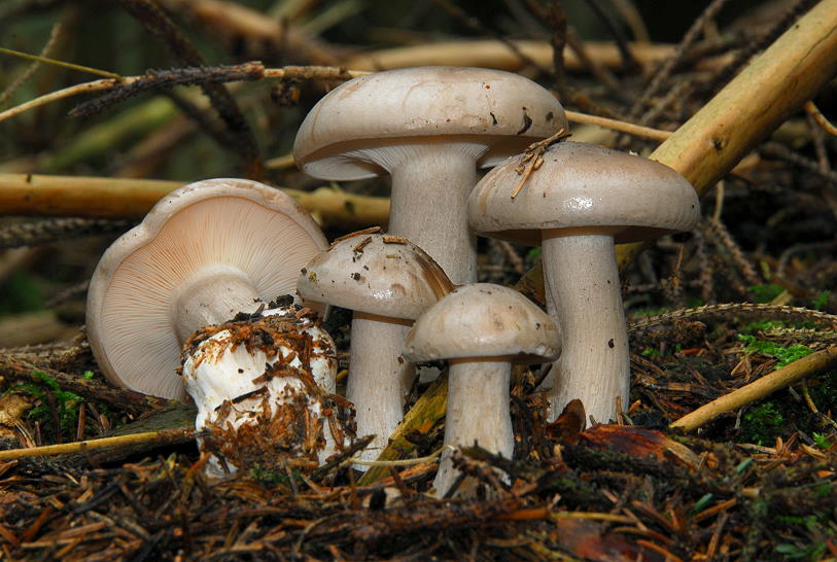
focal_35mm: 300
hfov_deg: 6.9
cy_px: 281
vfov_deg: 4.6
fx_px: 6990
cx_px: 418
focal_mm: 200
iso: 100
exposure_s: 2
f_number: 29
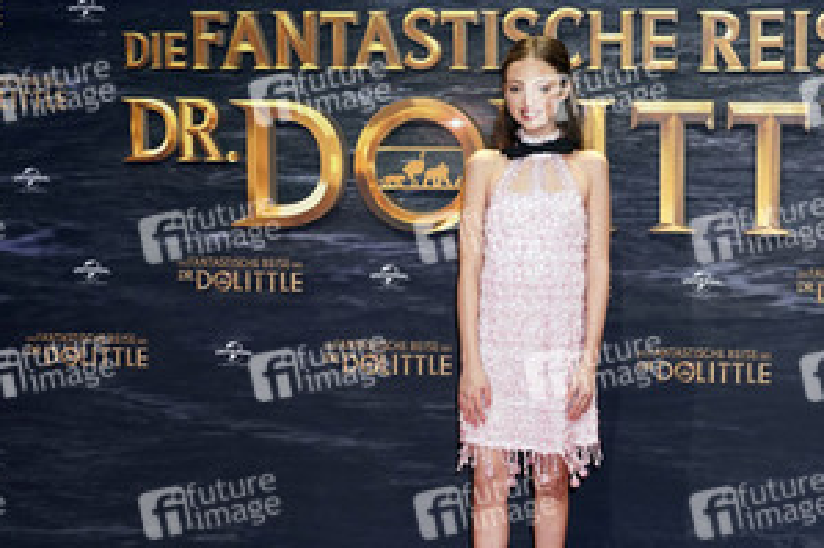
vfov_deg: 17.7
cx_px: 522
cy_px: 300
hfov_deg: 26.2
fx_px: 1761
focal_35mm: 77
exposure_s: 1/160
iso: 1250
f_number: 6.3
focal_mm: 51
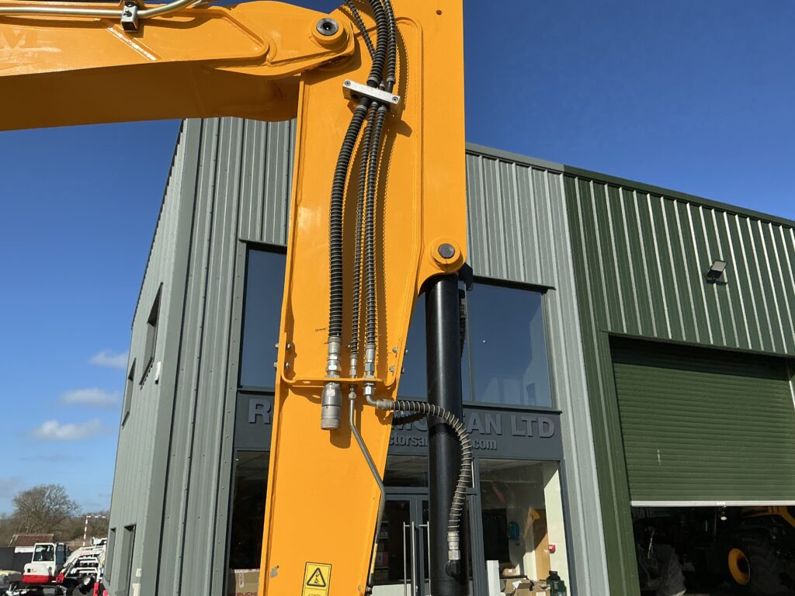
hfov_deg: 63.4
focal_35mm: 28
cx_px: 398
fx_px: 643
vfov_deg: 49.7
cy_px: 298
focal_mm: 3
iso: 25
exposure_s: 1/2320
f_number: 1.8
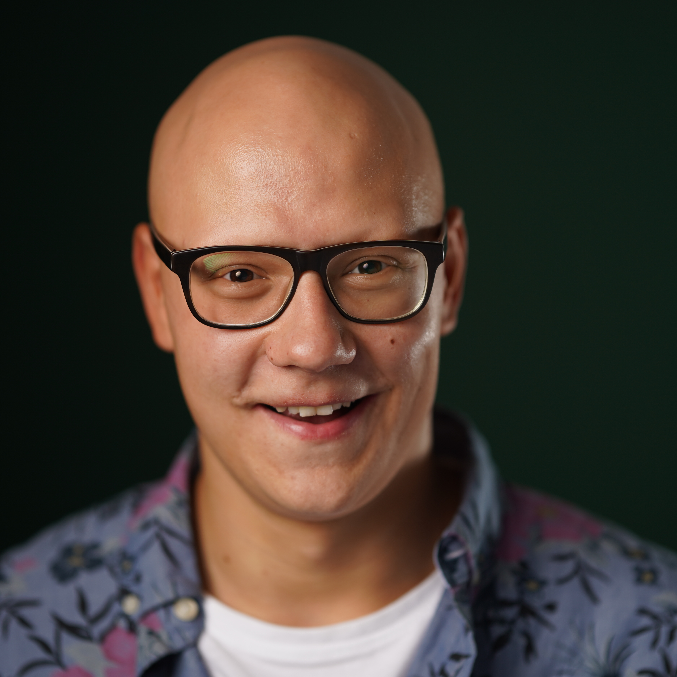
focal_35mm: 143
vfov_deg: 12.2
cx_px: 359
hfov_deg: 12.2
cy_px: 335
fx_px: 3164
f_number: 1.4
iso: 100
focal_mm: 105
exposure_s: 1/250
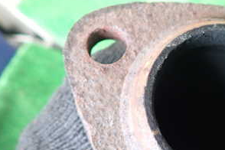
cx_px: 196
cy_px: 99
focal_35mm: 53
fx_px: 331
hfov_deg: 35.6
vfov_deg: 25.4
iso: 250
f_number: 2
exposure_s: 1/30
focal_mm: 4.5
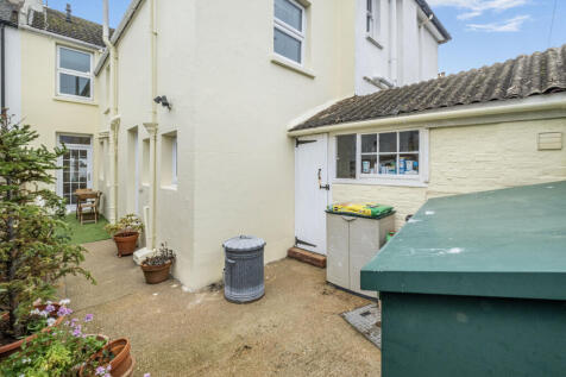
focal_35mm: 15
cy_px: 188
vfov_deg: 77.3
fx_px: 236
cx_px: 283
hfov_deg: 100.4
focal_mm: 10
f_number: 22
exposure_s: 1/20
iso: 400
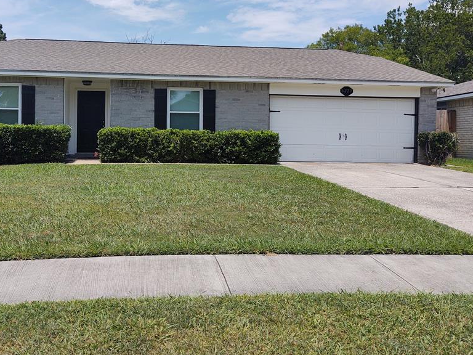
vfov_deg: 39.5
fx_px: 492
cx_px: 179
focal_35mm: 36
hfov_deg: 50.9
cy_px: 143
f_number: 1.7
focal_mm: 4.75
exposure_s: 1/5903
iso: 100
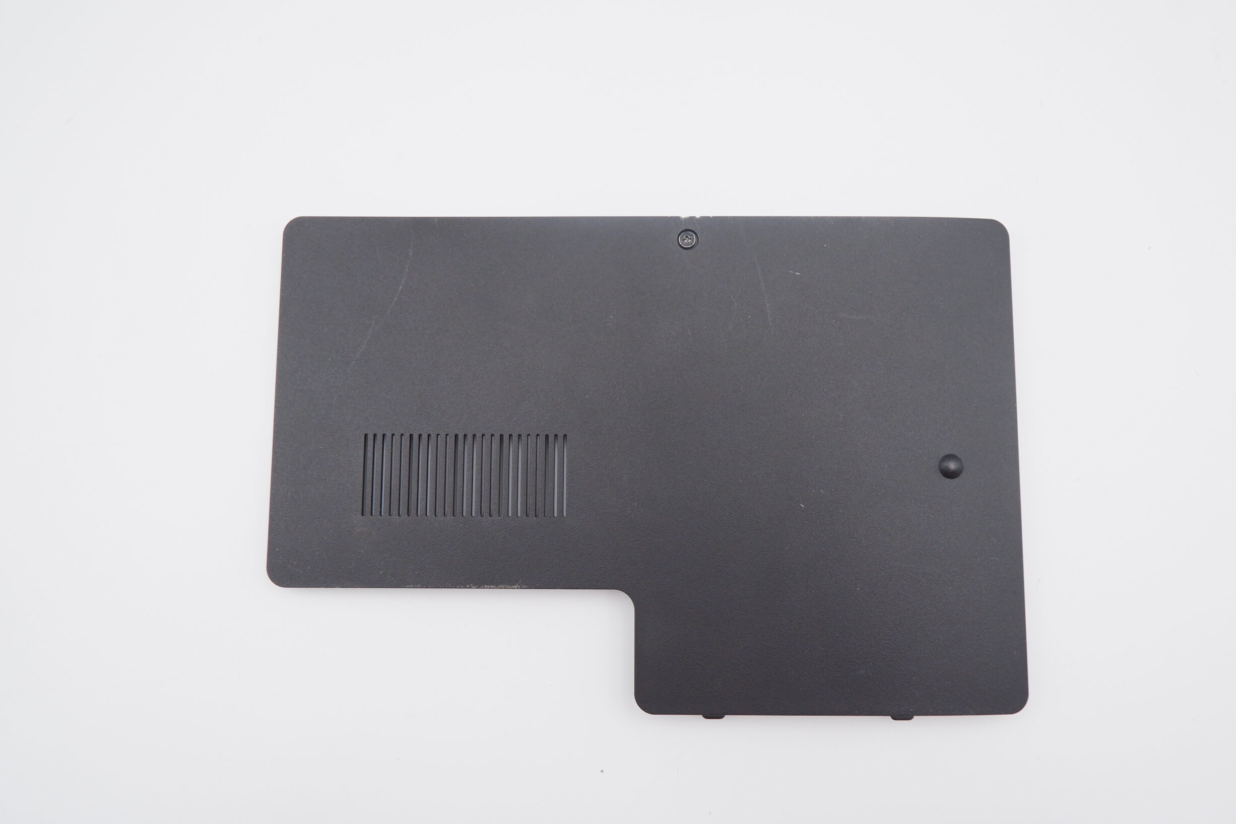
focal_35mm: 24
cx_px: 641
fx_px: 824
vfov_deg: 53.1
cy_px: 417
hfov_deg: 73.7
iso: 800
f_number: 5.6
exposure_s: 1/170
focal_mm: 15
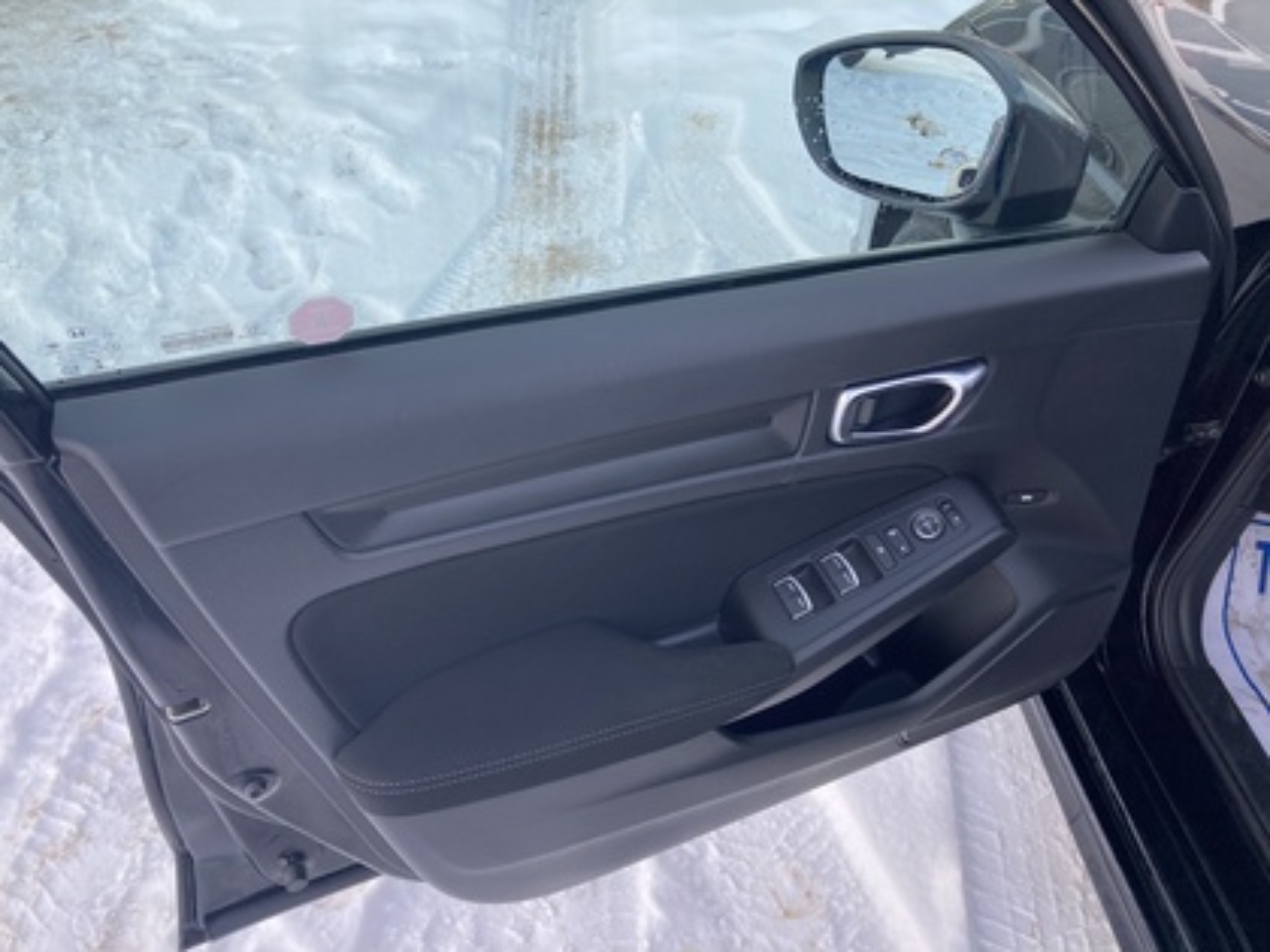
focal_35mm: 28
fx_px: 1027
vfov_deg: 49.7
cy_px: 476
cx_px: 635
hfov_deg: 63.4
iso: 32
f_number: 1.8
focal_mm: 3.99
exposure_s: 1/121
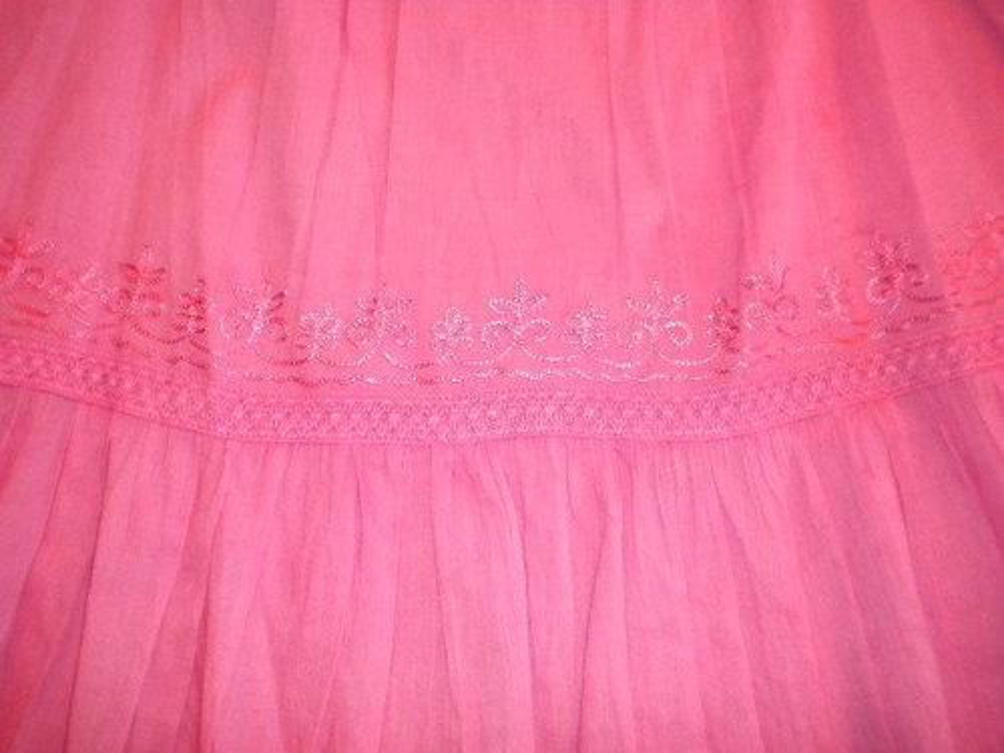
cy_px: 376
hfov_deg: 52.6
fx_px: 1015
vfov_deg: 40.7
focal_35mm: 35
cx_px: 502
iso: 400
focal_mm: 6.3
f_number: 3.1
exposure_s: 1/30
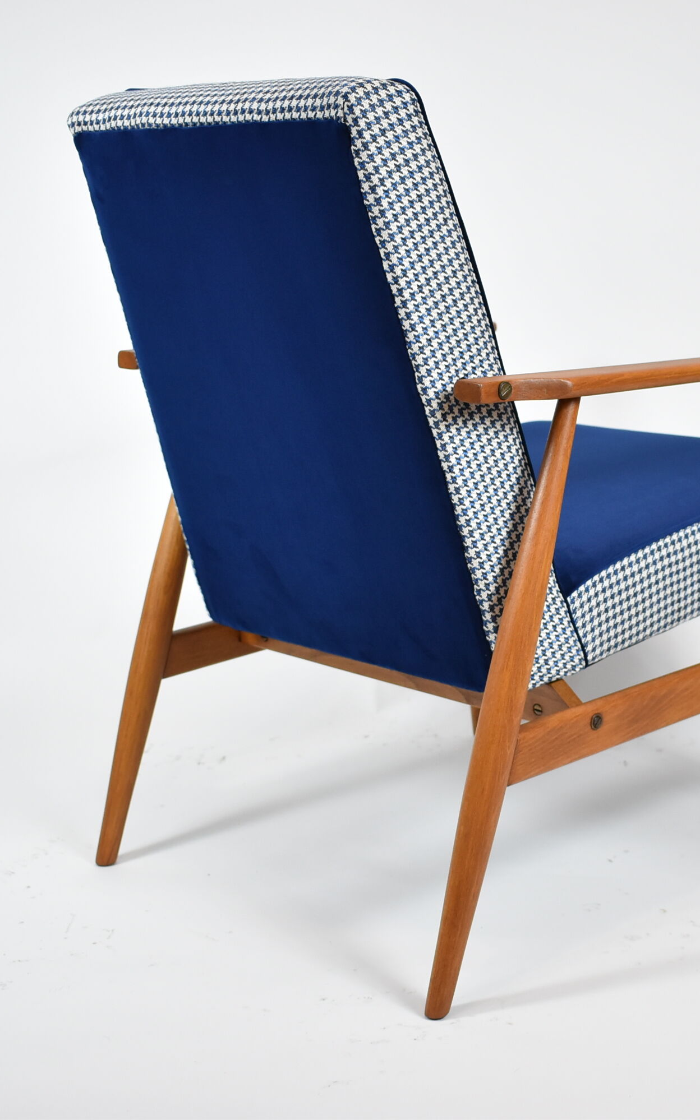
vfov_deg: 36.9
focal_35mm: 55
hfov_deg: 23.3
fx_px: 1680
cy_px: 560
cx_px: 512
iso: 800
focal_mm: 24
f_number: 4.5
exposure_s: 1/125
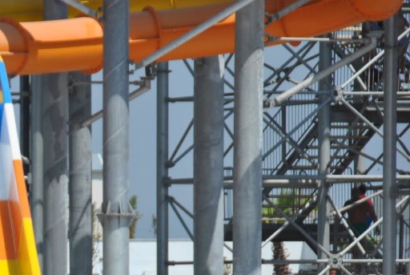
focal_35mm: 403
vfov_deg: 3.4
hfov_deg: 5.1
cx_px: -45
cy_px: 296
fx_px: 4596
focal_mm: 120
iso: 100
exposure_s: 1/640
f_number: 6.3
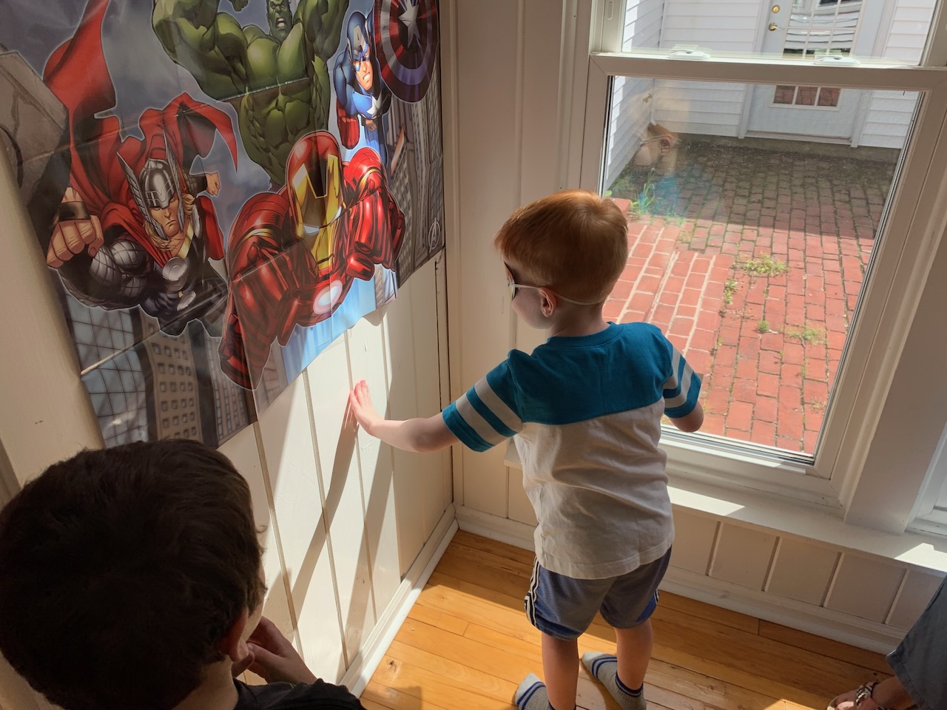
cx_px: 474
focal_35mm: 26
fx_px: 711
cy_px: 355
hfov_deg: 67.3
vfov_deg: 53.1
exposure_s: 1/631
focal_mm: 4.25
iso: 25
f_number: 1.8
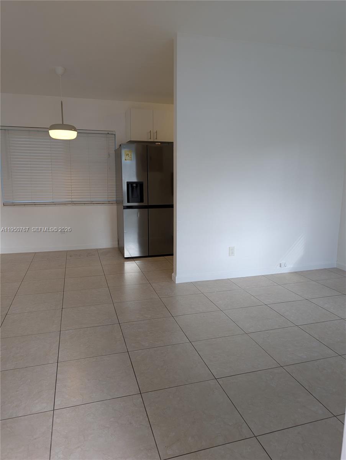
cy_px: 230
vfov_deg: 71.5
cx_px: 173
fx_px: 319
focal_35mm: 24
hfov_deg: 56.9
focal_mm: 6.9
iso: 22
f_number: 1.68
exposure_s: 1/27.7
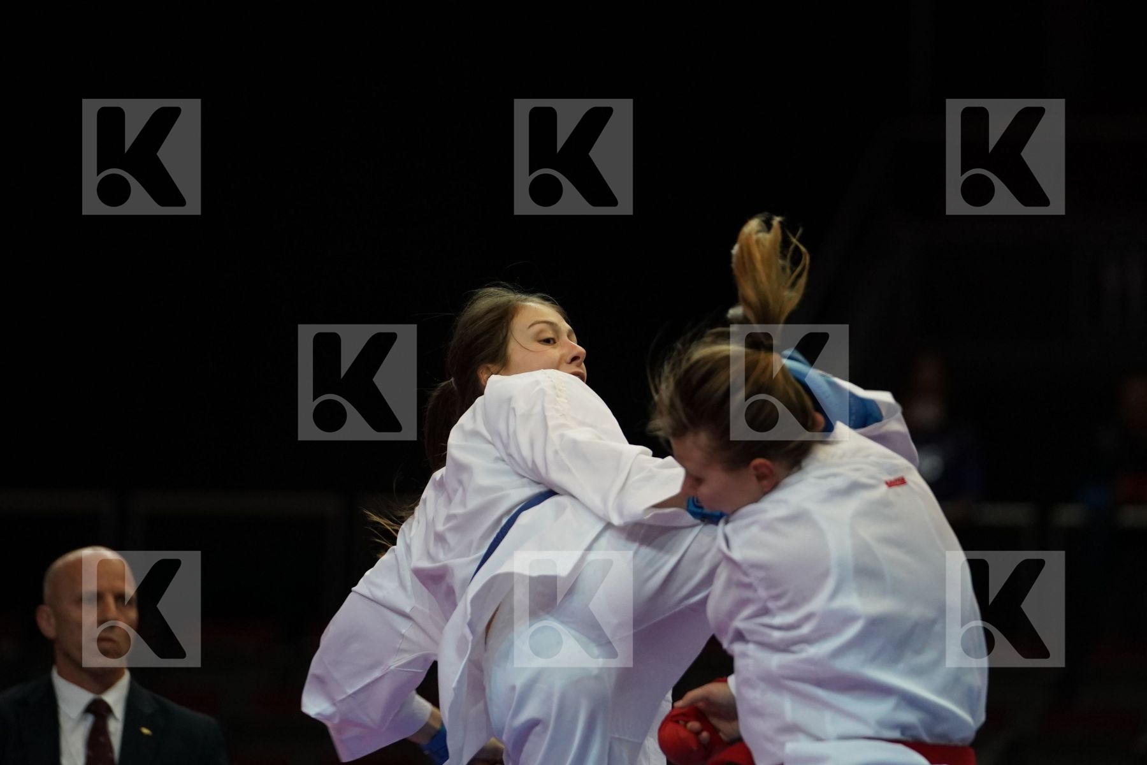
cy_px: 382
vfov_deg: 4.8
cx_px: 574
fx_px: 9112
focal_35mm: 286
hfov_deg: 7.2
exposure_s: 1/1000
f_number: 2.8
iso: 2500
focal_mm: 191
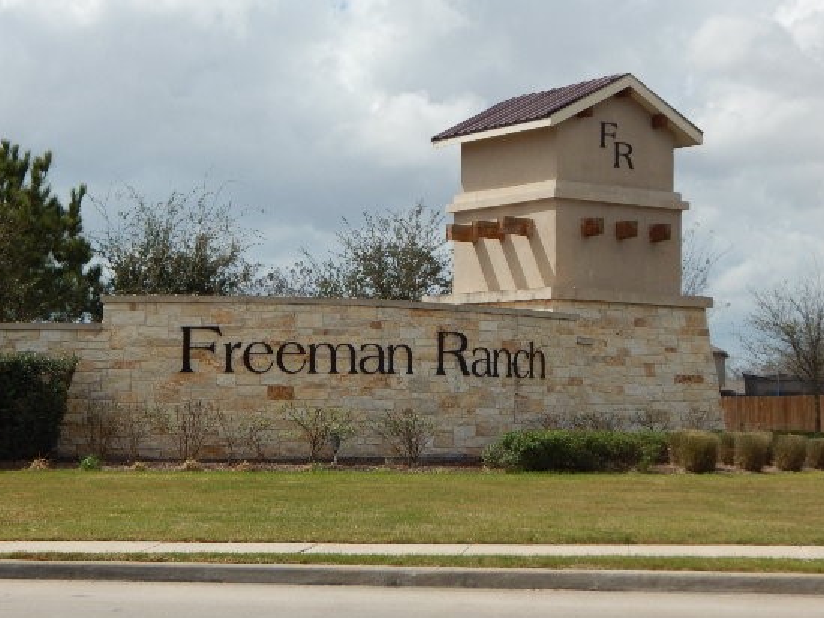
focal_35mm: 71
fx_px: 1689
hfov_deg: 27.4
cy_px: 300
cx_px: 384
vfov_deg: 20.7
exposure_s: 1/500
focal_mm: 10.9
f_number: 7.9
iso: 125
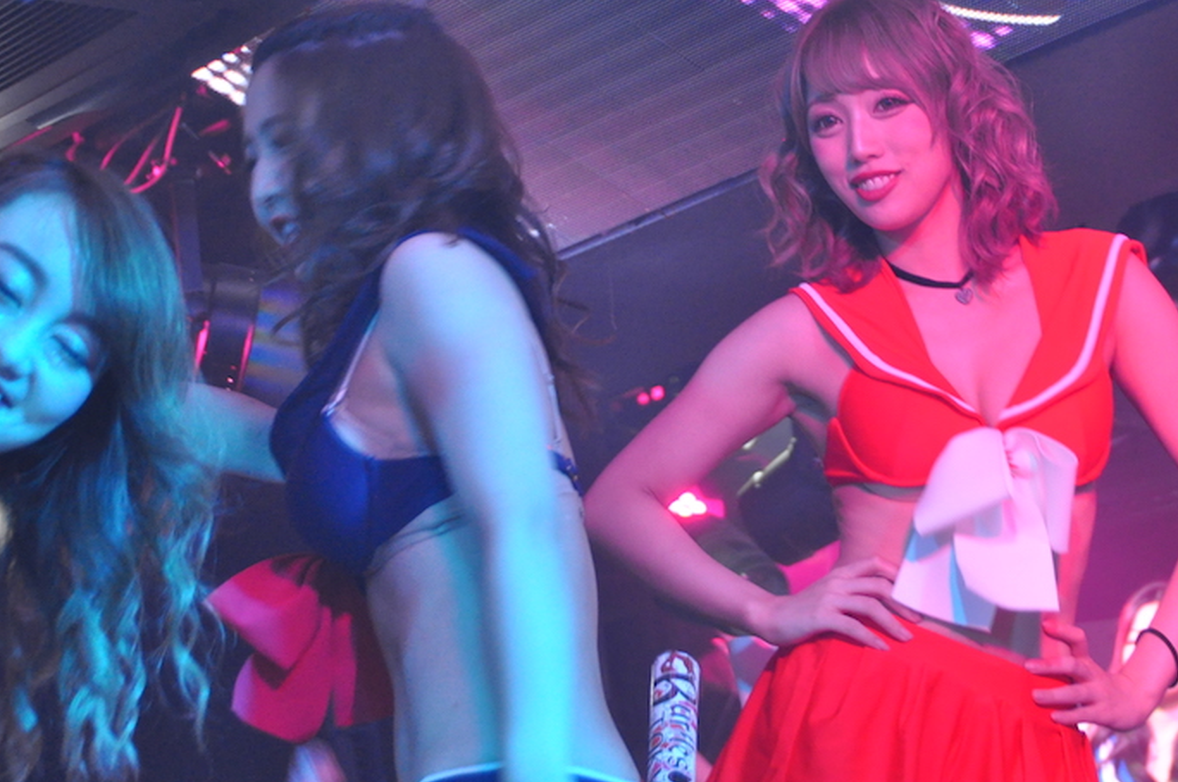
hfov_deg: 17.9
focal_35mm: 114
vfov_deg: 12.0
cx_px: 747
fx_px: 3725
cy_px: 270
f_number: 4.8
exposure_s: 1/90
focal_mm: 52
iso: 1600
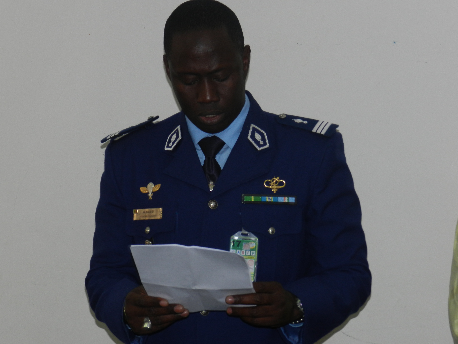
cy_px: 172
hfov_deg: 15.2
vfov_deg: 11.4
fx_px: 1720
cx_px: 229
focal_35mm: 130
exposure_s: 1/30
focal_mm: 23.1
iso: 200
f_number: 5
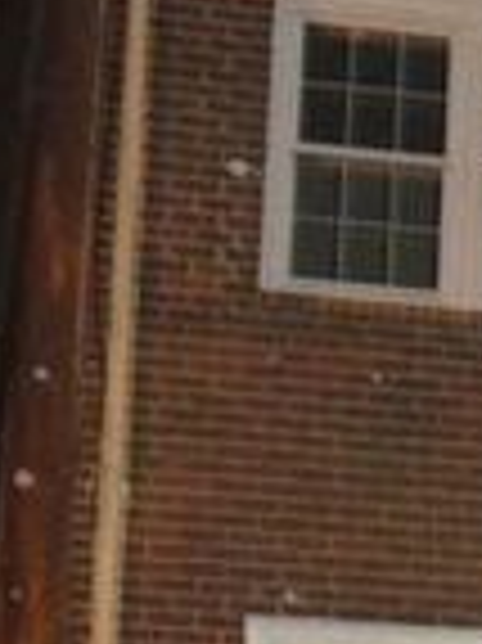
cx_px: 667
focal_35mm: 163
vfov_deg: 12.1
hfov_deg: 8.9
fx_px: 3031
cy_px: 529
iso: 560
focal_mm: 6.2
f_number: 3.3
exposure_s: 1/4
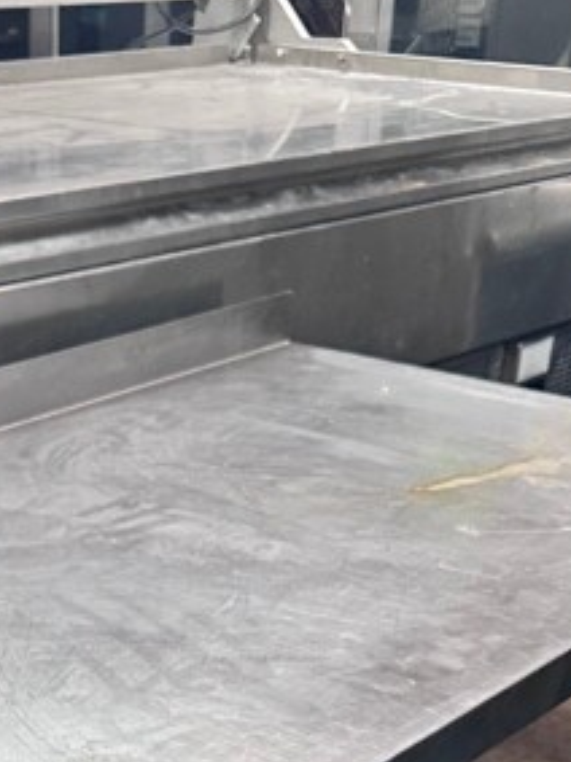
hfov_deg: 20.8
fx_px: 1519
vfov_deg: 24.7
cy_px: 979
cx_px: 54
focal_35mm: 69
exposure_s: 1/60
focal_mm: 6.86
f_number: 1.78
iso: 250
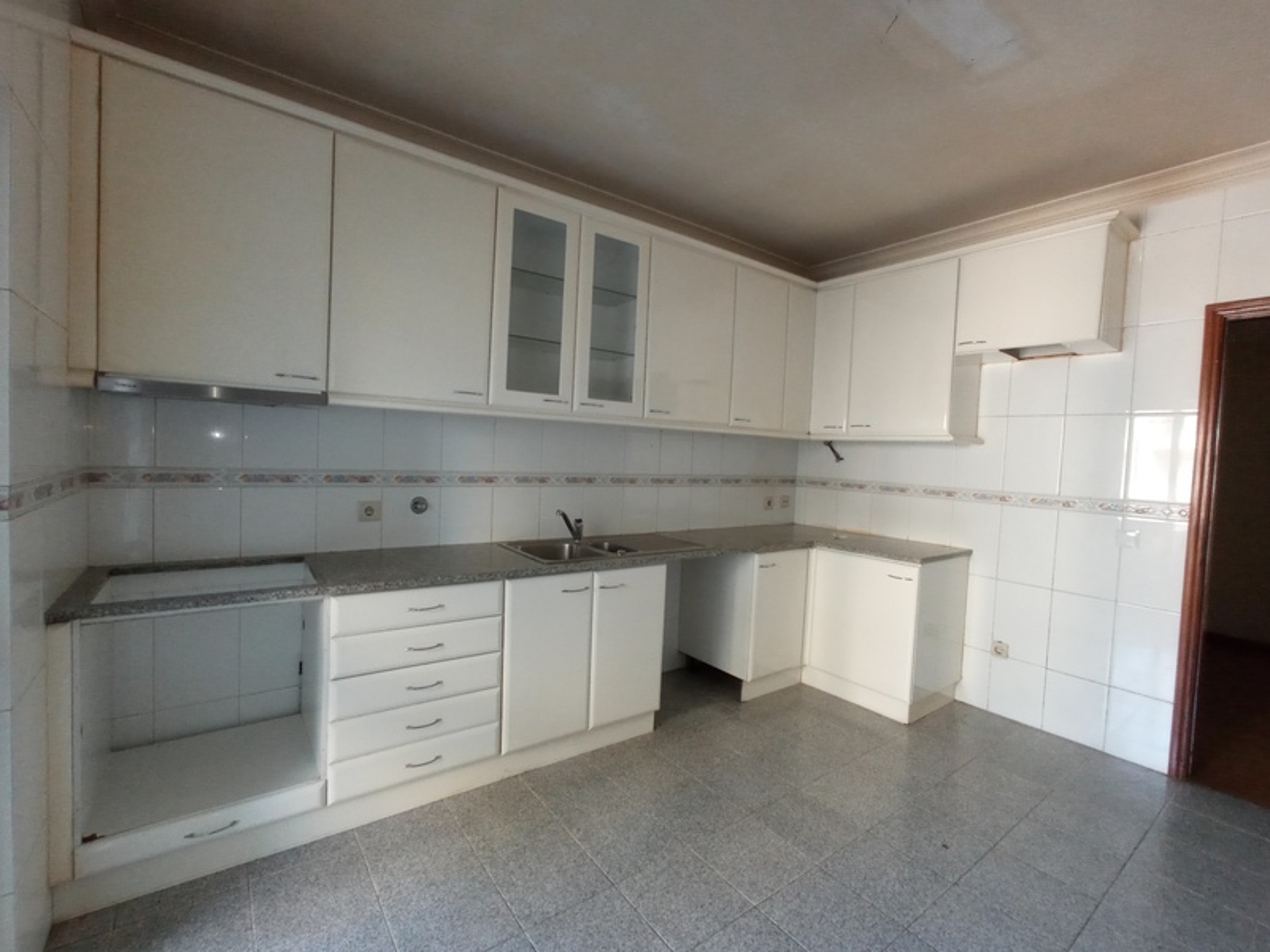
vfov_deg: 81.7
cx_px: 635
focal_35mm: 15
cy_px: 476
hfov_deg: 98.2
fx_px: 550
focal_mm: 1.65
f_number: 2.2
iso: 457
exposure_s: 1/33.3
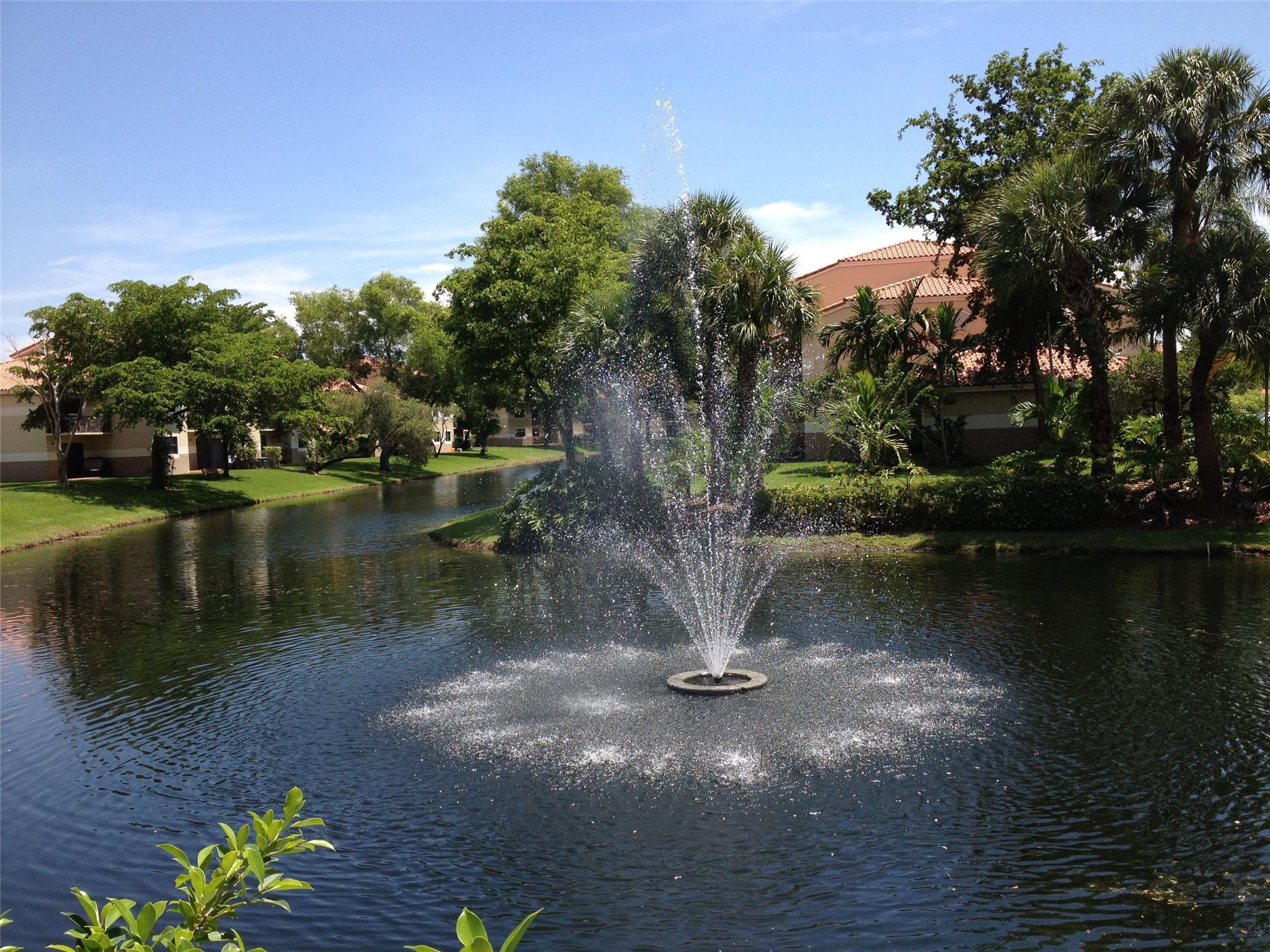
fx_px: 1284
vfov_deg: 40.7
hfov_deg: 52.6
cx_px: 635
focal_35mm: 35
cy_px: 476
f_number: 2.4
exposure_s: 1/1175
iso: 64
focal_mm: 4.28
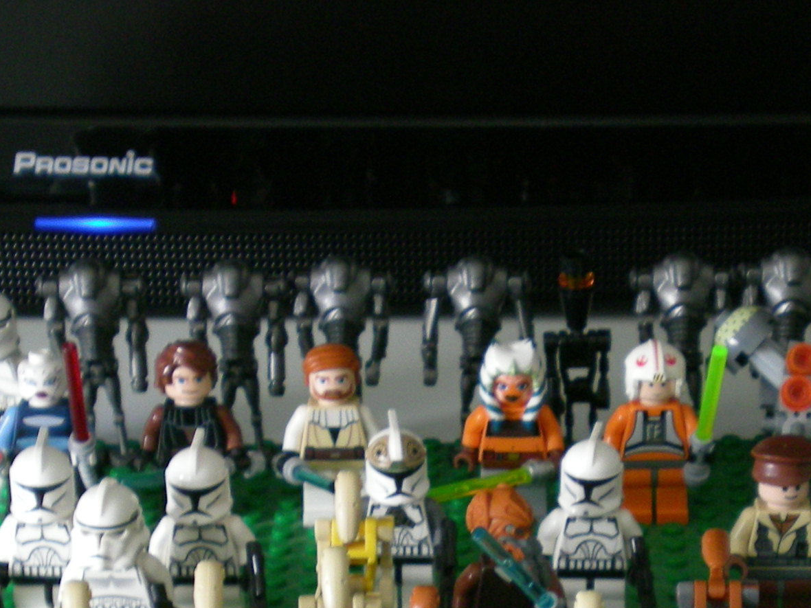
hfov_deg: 16.0
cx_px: 505
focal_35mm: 123
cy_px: 558
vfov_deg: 12.0
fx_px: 2882
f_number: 3.9
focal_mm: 9.3
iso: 200
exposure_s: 1/45
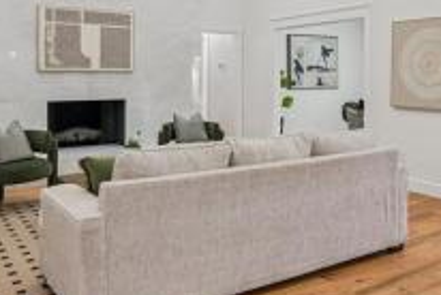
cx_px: 237
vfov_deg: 34.2
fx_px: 467
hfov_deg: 50.5
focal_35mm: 38
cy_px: 64
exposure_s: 1/15
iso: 400
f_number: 8
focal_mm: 17.5
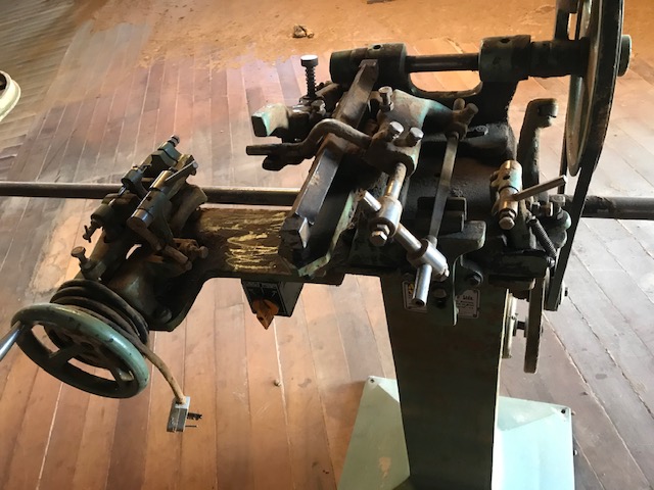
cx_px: 327
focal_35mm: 28
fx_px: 529
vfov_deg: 49.7
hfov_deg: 63.4
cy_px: 245
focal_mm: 3.99
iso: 80
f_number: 1.8
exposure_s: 1/15
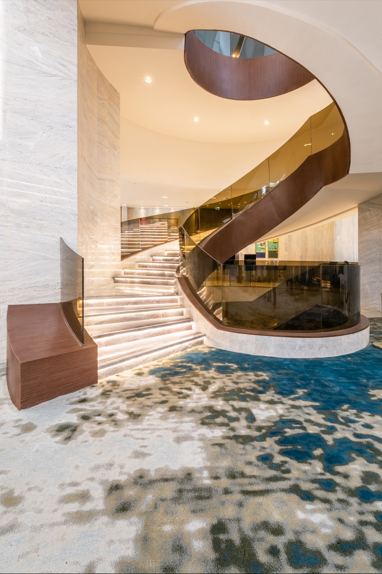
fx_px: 271
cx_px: 191
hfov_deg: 70.4
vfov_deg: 93.3
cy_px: 287
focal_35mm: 17
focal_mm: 17
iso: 31
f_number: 22
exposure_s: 15
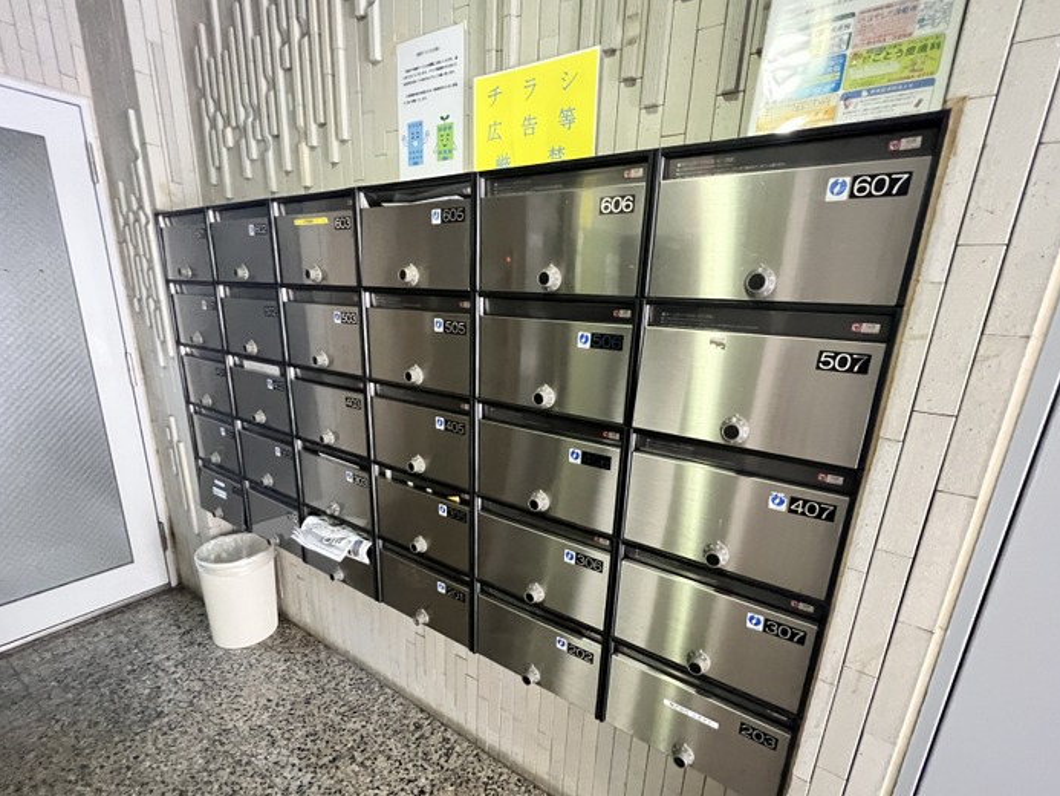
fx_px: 459
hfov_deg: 98.2
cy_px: 447
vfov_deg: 81.4
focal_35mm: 15
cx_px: 535
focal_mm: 1.57
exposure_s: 1/40
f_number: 1.8
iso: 800
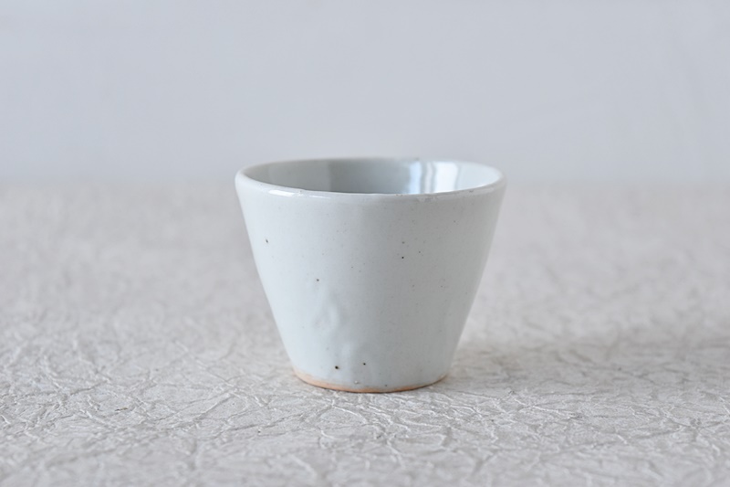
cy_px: 244
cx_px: 365
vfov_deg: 16.5
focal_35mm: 82
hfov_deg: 24.6
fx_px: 1672
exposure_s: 1/13
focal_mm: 55
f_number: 5.6
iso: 400
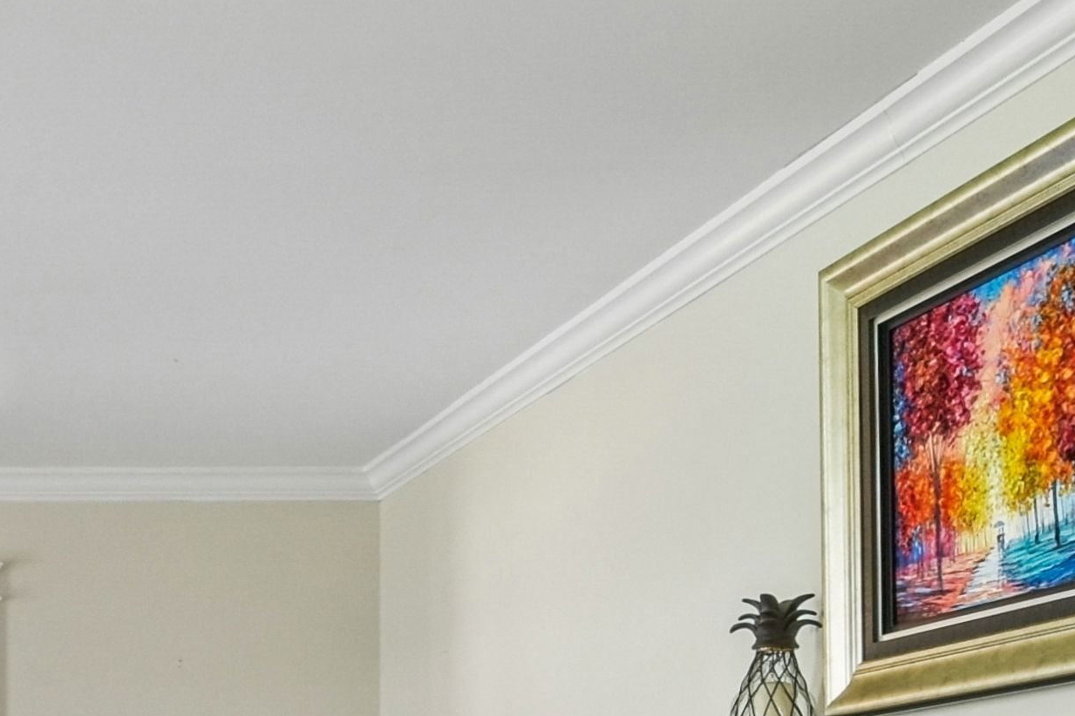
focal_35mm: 73
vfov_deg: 17.6
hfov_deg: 24.3
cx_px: -311
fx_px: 2180
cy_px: 909
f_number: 8
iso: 500
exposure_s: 1/20
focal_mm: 10
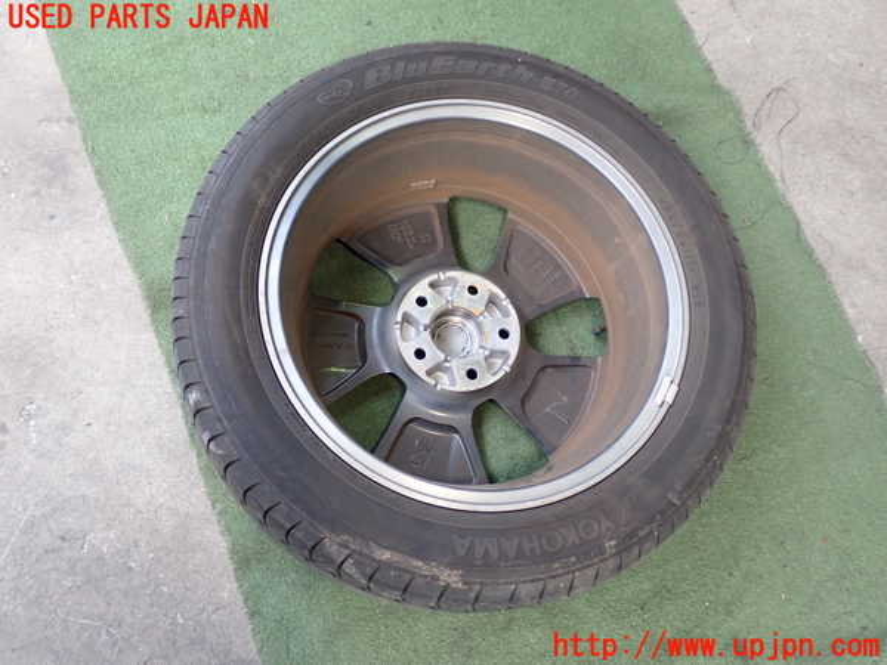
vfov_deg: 39.7
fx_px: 922
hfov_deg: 51.4
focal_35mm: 36
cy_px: 332
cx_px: 444
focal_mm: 6.37
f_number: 2.5
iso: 200
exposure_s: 1/50
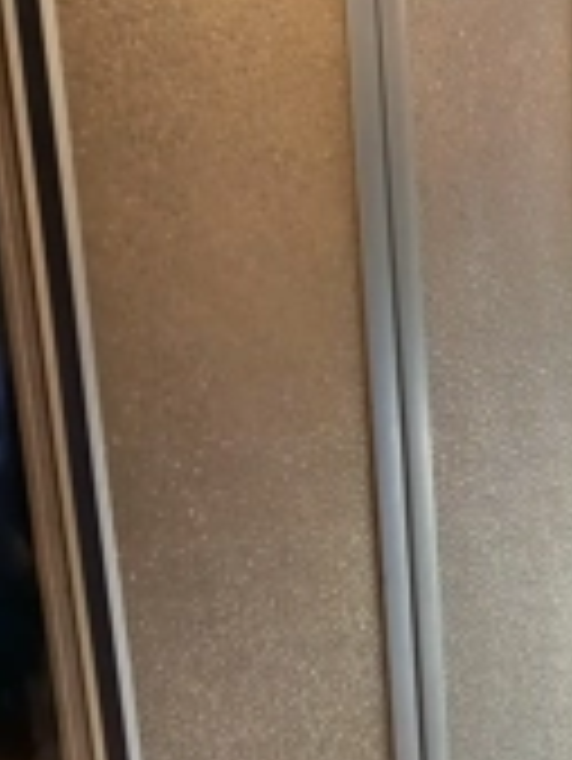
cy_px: 796
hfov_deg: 22.8
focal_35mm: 64
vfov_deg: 28.0
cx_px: 419
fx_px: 1408
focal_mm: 4
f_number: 1.8
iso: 400
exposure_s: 1/25
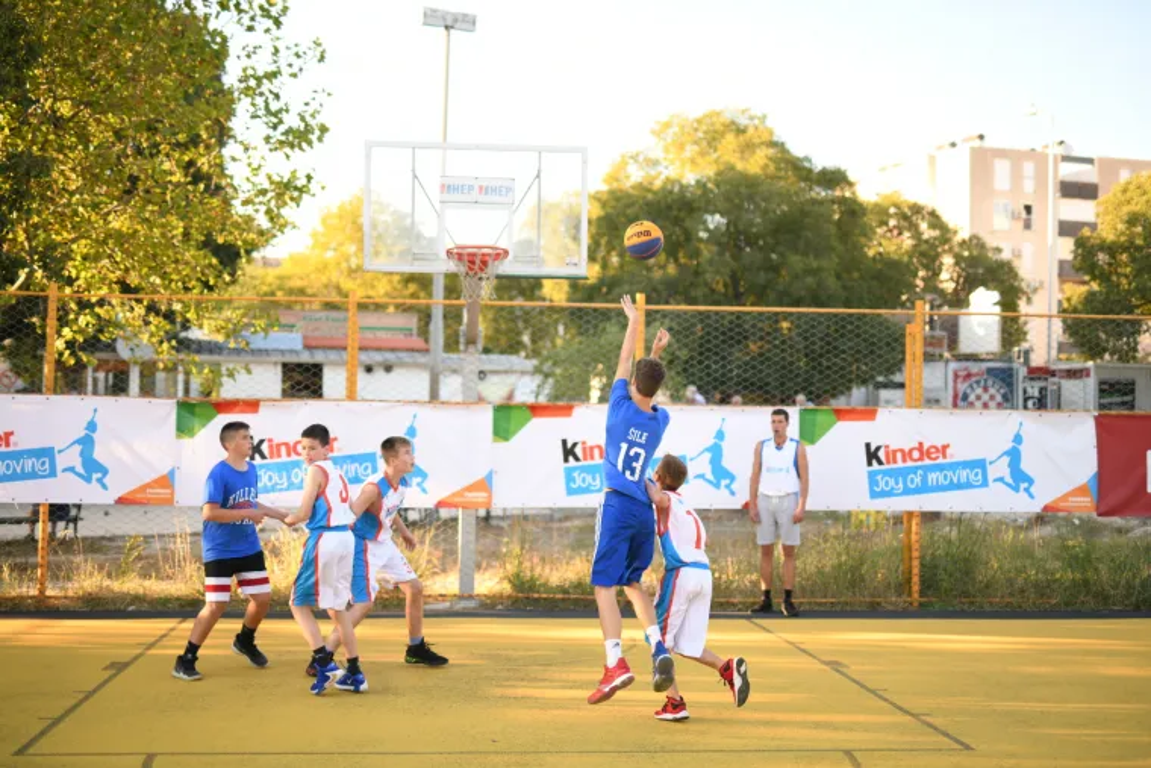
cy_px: 384
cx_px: 576
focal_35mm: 50
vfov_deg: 27.0
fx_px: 1599
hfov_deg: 39.6
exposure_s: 1/1000
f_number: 1.4
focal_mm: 50
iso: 200
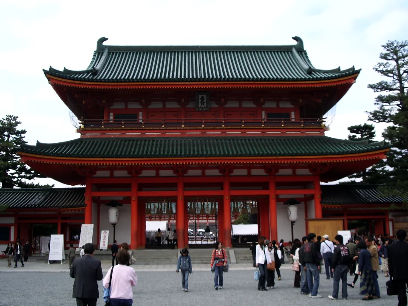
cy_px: 153
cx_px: 204
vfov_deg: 35.1
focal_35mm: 41
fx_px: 483
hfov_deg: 45.8
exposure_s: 1/200
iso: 50
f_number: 4.6
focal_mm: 6.8
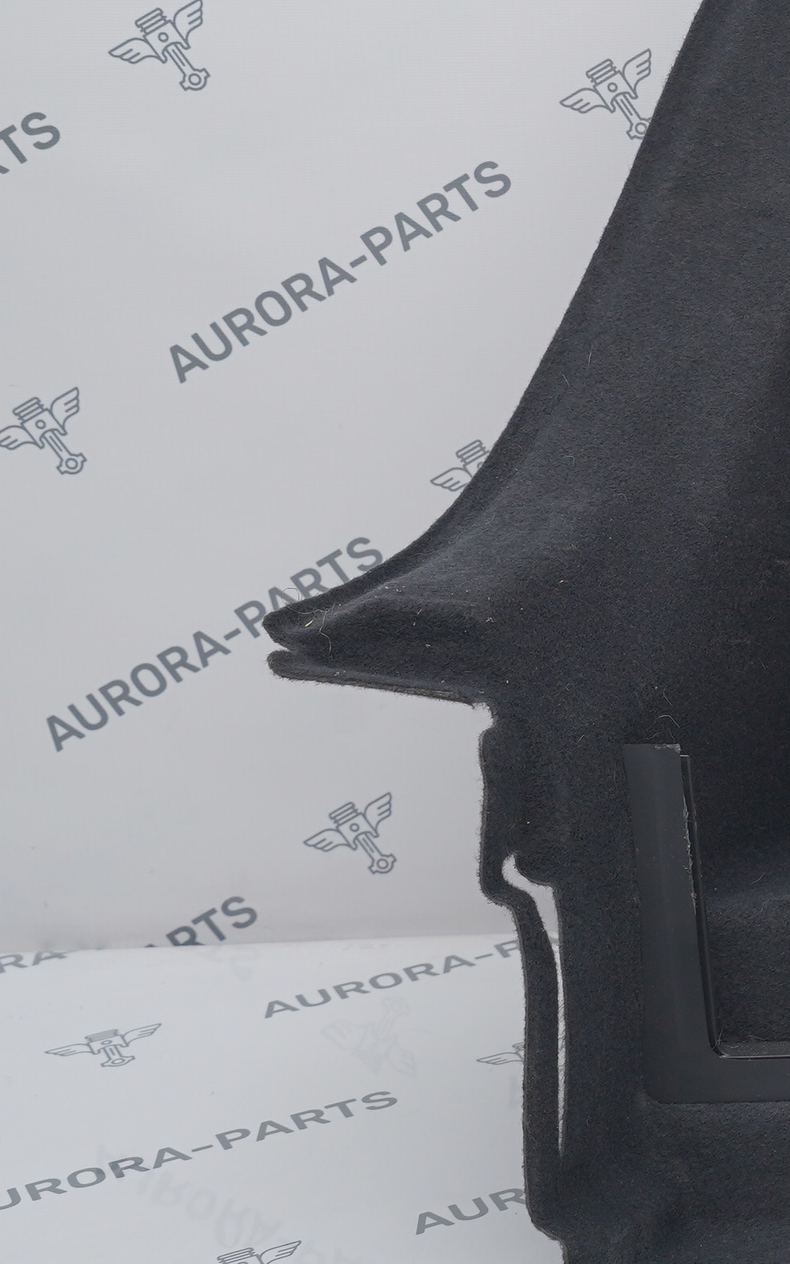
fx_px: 3824
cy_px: 338
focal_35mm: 111
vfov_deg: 18.7
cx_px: 1549
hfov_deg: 10.8
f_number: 6.3
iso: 500
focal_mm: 43
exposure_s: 1/160
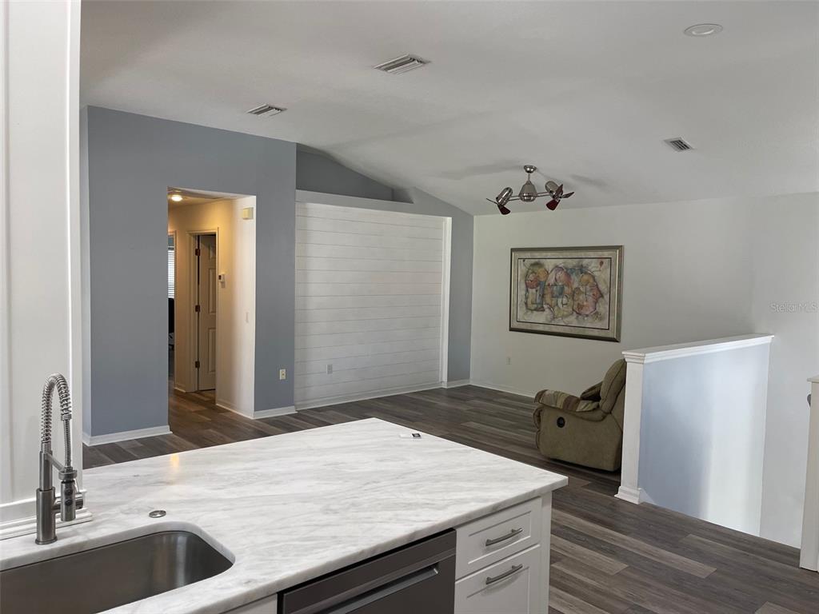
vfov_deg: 53.1
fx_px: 615
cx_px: 410
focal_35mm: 26
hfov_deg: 67.3
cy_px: 307
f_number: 1.6
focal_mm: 5.1
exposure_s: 1/120
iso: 100
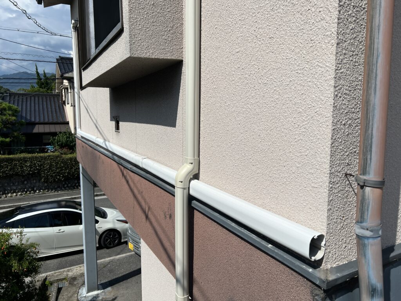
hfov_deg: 67.3
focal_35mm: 26
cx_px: 200
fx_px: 301
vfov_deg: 53.1
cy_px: 150
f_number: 1.5
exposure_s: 1/9434
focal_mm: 5.7
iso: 50
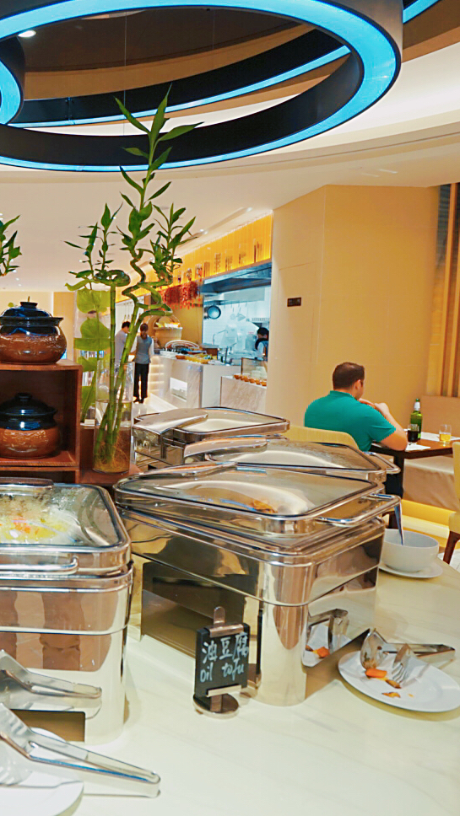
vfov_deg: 67.8
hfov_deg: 37.3
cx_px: 4
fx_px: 607
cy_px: 375
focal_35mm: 28
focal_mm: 16
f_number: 4
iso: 500
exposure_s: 1/60
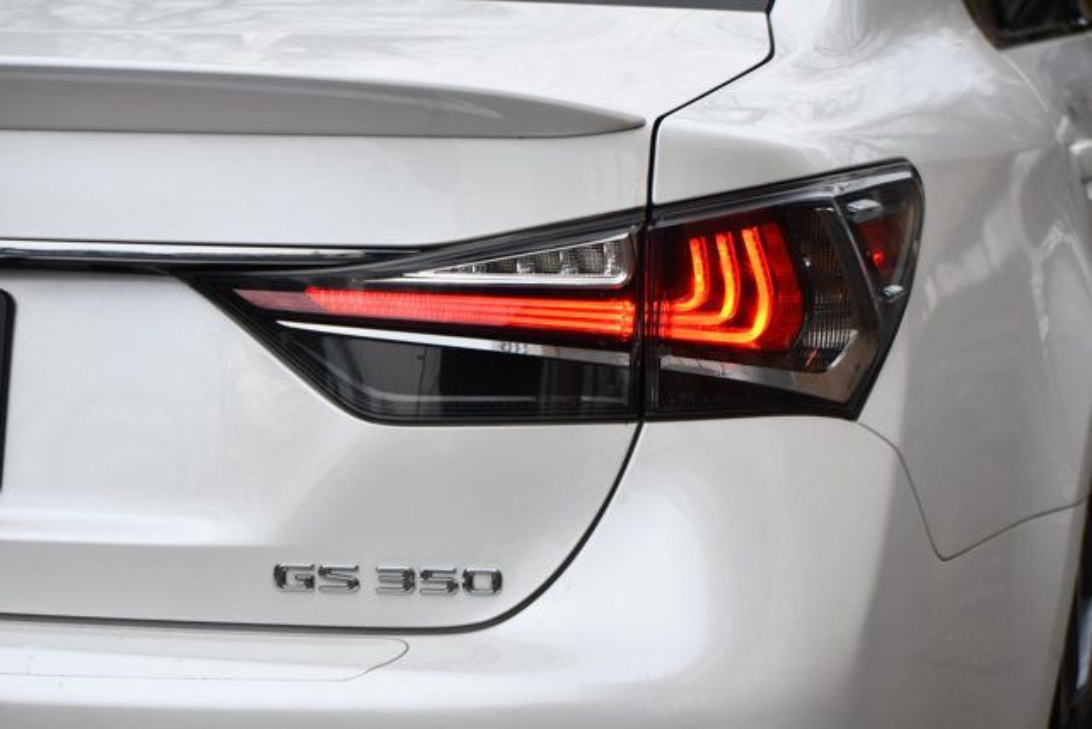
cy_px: 364
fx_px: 3550
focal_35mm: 117
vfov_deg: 11.7
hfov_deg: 17.5
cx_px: 546
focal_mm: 78
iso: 360
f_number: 5.6
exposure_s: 1/250
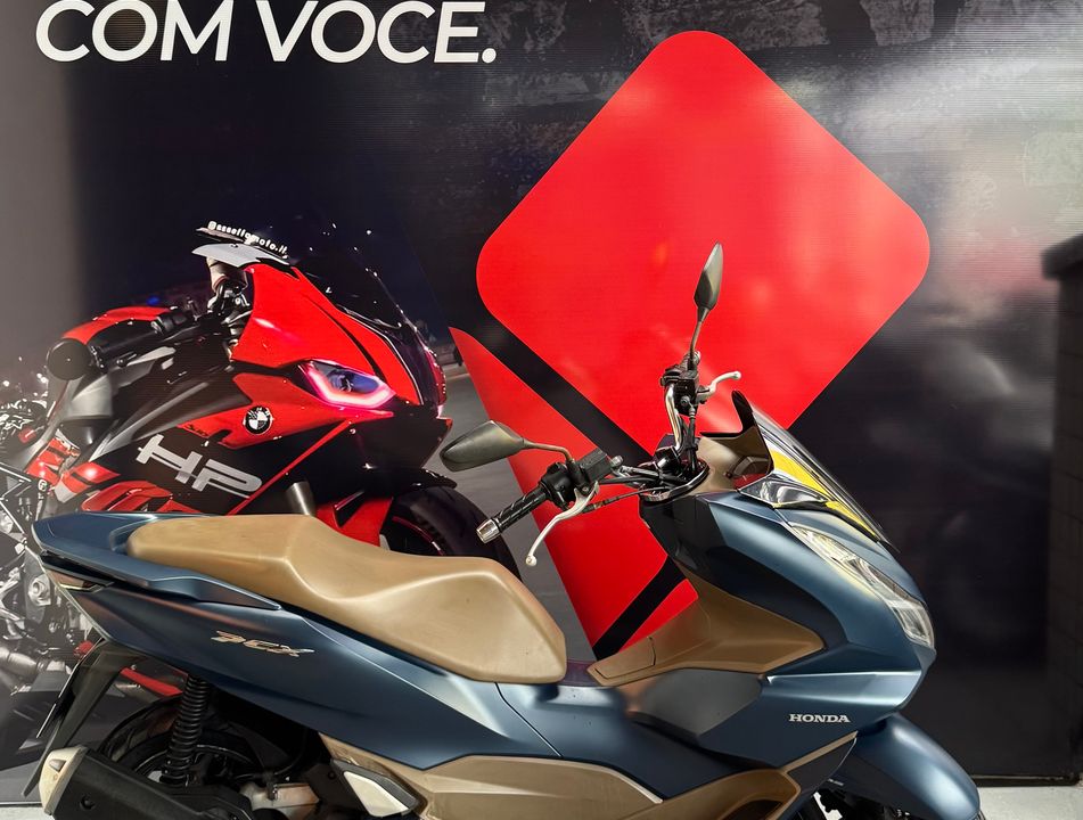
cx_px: 542
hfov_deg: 71.4
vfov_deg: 57.1
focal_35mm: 24
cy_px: 410
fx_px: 753
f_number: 1.78
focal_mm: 6.76
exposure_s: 1/60
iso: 200
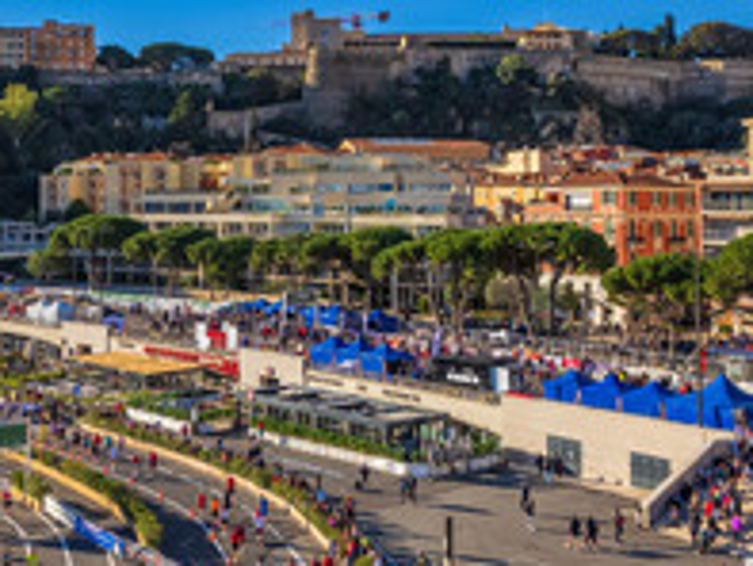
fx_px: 979
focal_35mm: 45
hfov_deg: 41.1
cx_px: 210
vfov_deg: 30.8
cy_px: 505
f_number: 2.8
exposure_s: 1/1600
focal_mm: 8.4
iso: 100
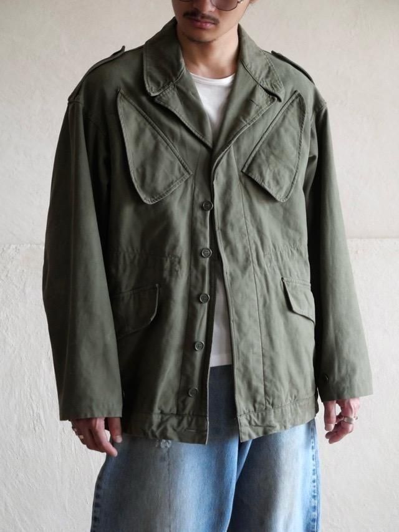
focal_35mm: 96
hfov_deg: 15.4
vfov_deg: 20.4
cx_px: 200
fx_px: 1475
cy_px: 266
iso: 3200
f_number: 3.9
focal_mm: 48
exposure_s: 1/125
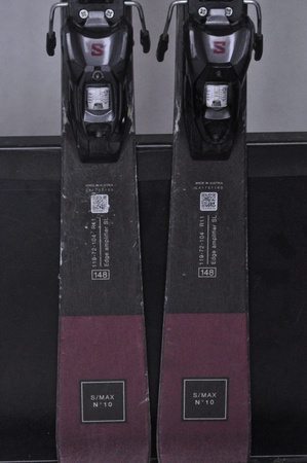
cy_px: 232
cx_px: 154
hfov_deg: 10.7
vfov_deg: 16.1
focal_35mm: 128
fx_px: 1635
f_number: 9.5
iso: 3200
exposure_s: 1/125
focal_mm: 85
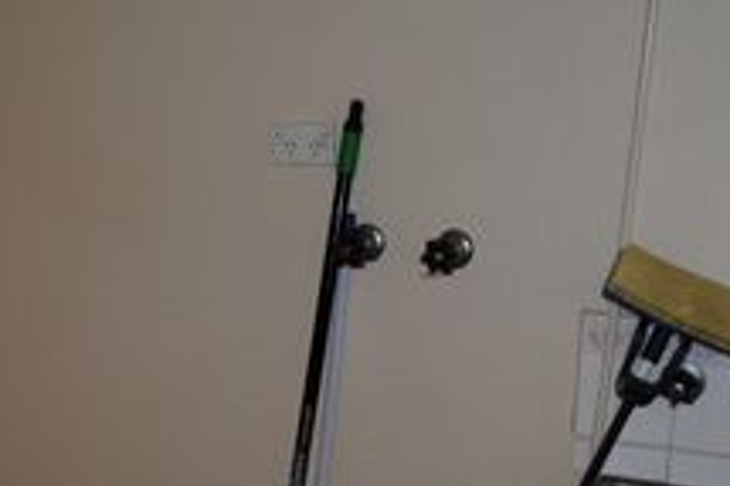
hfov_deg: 33.7
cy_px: 420
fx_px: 1195
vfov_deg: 22.5
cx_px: 251
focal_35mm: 59
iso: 200
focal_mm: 18
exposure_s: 1/60
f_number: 3.5
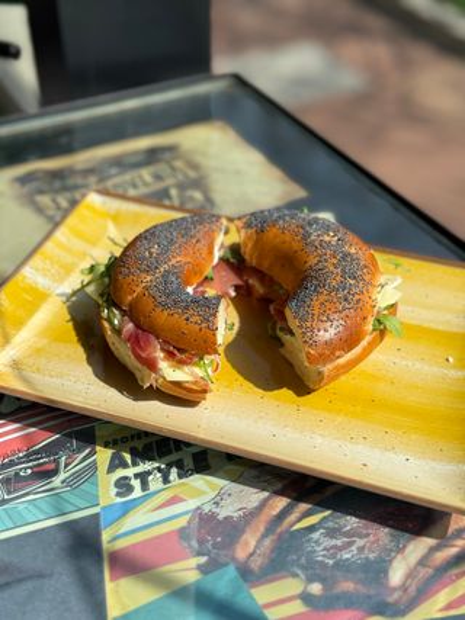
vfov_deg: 39.7
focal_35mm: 48
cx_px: 232
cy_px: 310
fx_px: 860
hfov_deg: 30.3
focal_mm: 6.76
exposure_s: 1/4098
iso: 64
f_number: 1.78
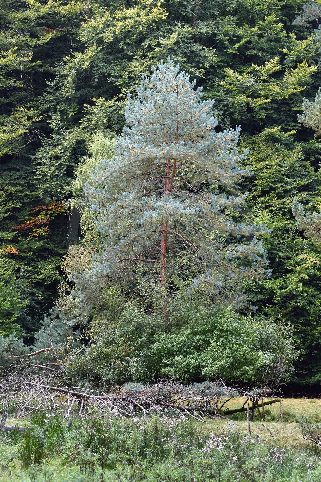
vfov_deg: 15.2
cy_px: 241
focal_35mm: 135
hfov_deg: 10.2
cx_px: 160
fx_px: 1807
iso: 400
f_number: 5.6
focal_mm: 135
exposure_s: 1/160
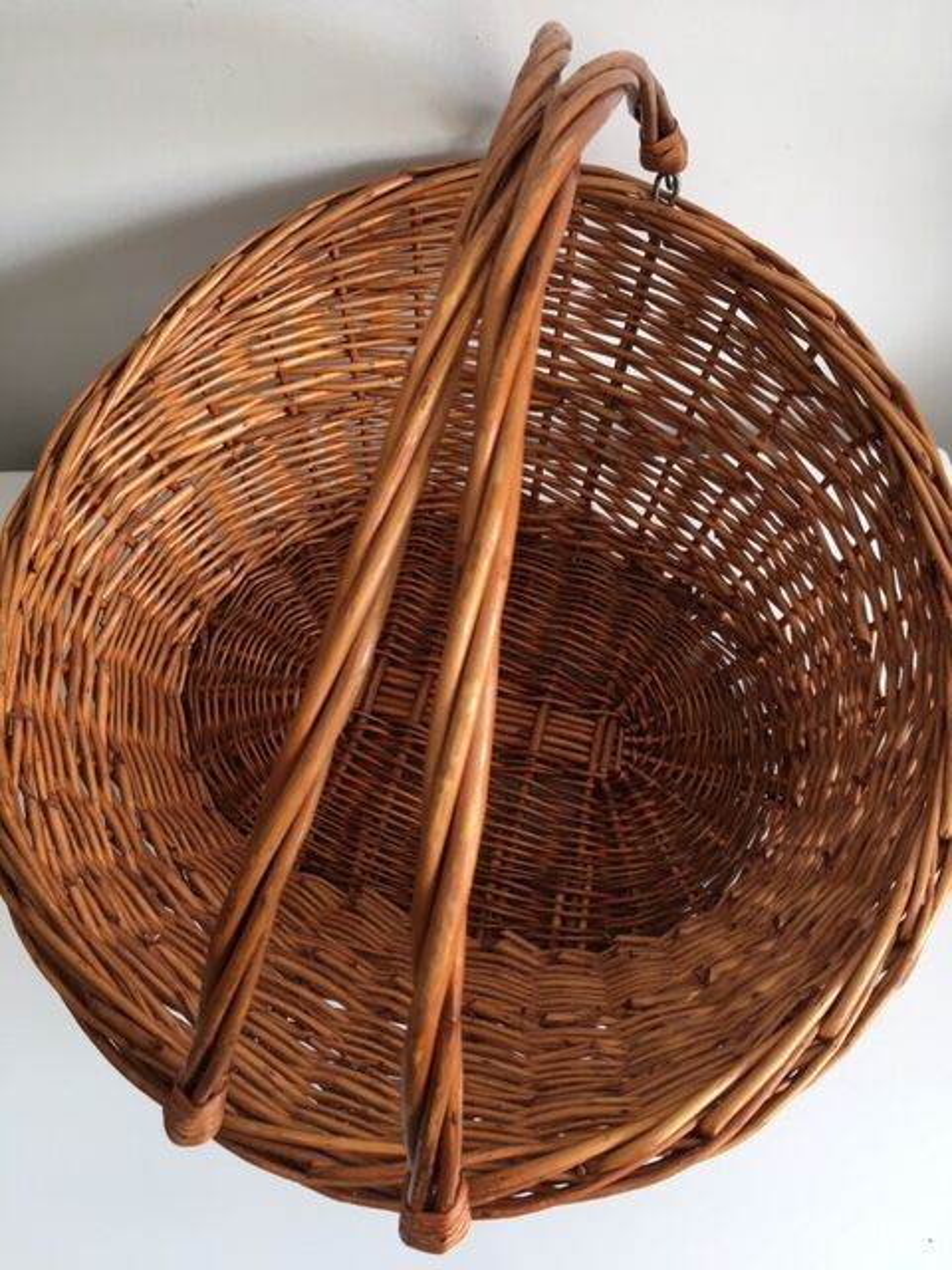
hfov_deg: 48.2
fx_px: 1063
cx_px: 476
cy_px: 635
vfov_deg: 61.7
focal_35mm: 29
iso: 32
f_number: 2.2
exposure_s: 1/40
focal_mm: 4.15
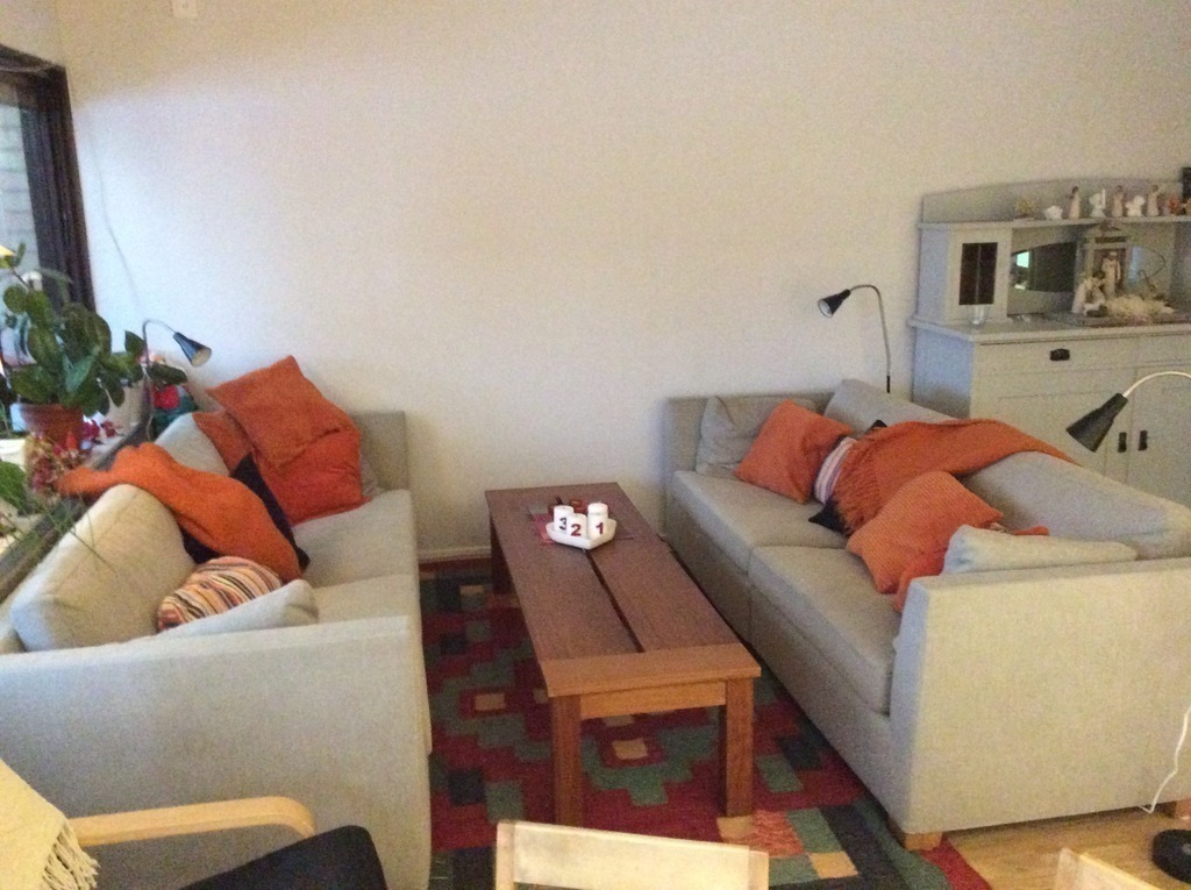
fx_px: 1099
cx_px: 596
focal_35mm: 32
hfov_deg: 56.9
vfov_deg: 44.1
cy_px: 445
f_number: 2.4
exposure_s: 1/15
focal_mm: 3.3
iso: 640
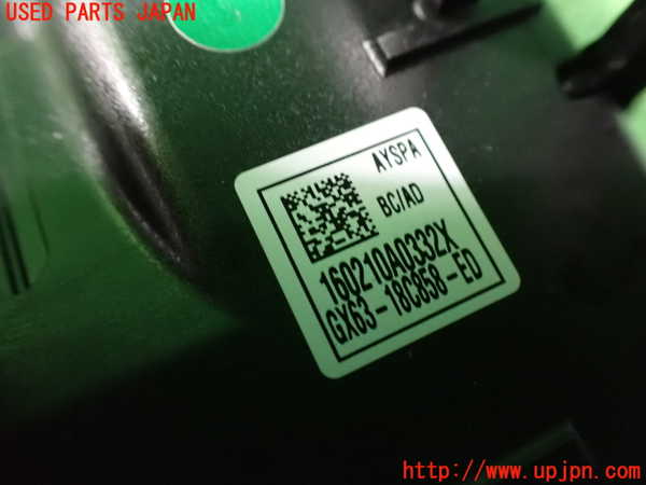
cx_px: 323
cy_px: 242
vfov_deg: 46.8
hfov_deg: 60.0
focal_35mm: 30
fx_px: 560
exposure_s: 1/15
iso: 1600
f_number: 2.3
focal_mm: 5.4
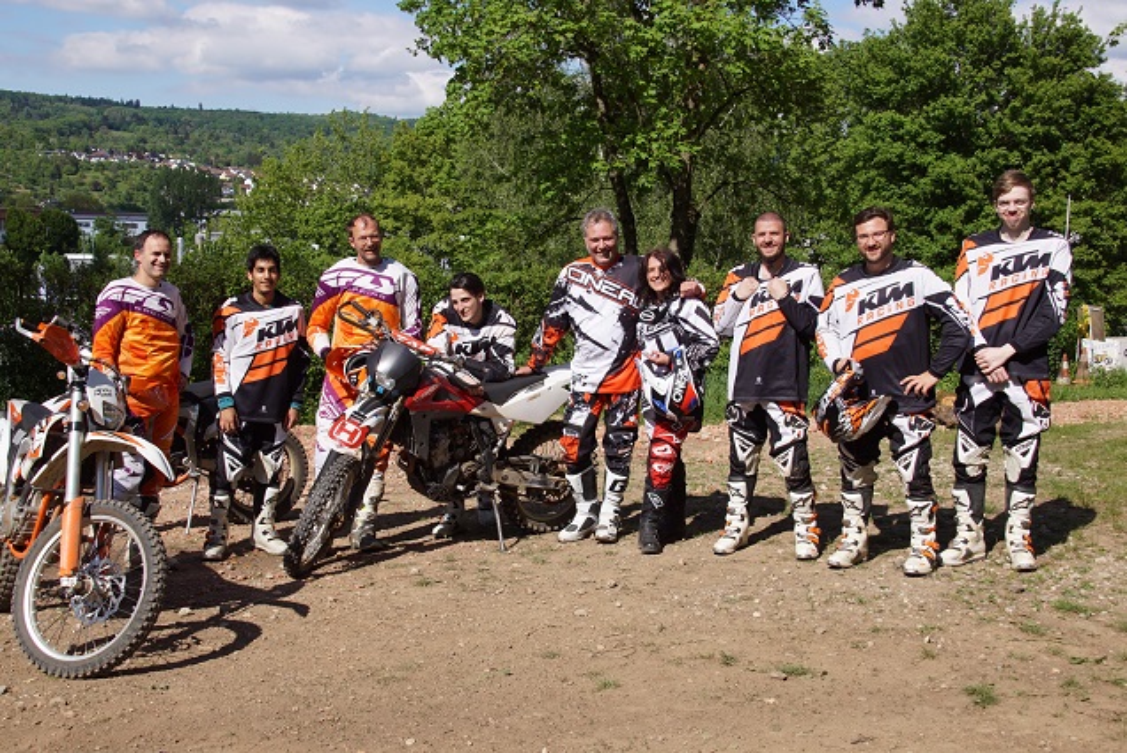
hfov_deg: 46.4
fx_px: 1316
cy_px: 376
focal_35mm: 42
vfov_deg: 31.9
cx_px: 564
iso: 100
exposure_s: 1/160
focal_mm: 28
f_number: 9
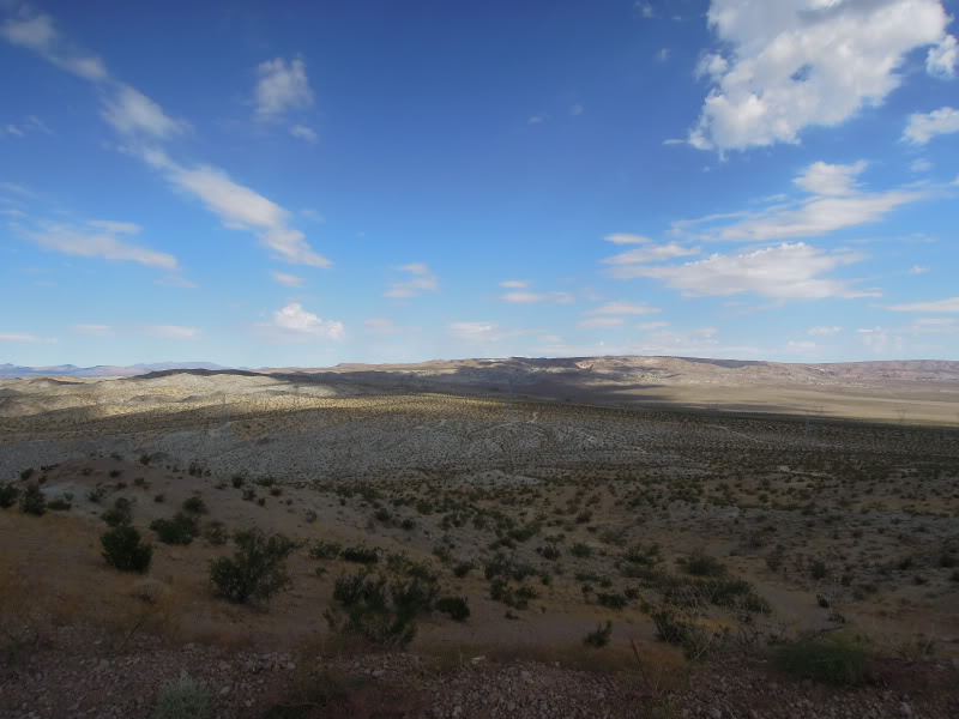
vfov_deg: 56.8
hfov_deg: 71.6
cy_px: 360
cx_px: 480
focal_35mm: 24
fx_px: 665
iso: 160
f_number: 5
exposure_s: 1/1250
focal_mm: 4.3
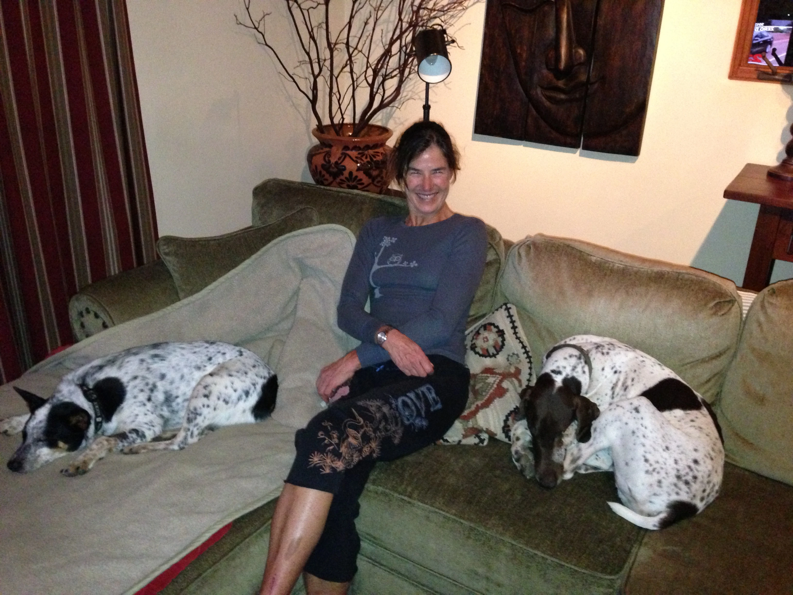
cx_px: 396
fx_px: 756
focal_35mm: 33
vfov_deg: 42.9
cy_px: 298
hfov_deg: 55.4
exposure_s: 1/16
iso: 640
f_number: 2.4
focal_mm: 4.13
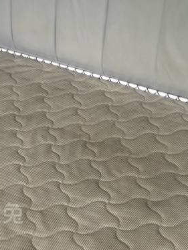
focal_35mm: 77
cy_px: 207
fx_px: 557
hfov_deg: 18.3
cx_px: -30
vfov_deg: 24.8
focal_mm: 5.58
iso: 200
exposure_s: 1/100
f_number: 1.8
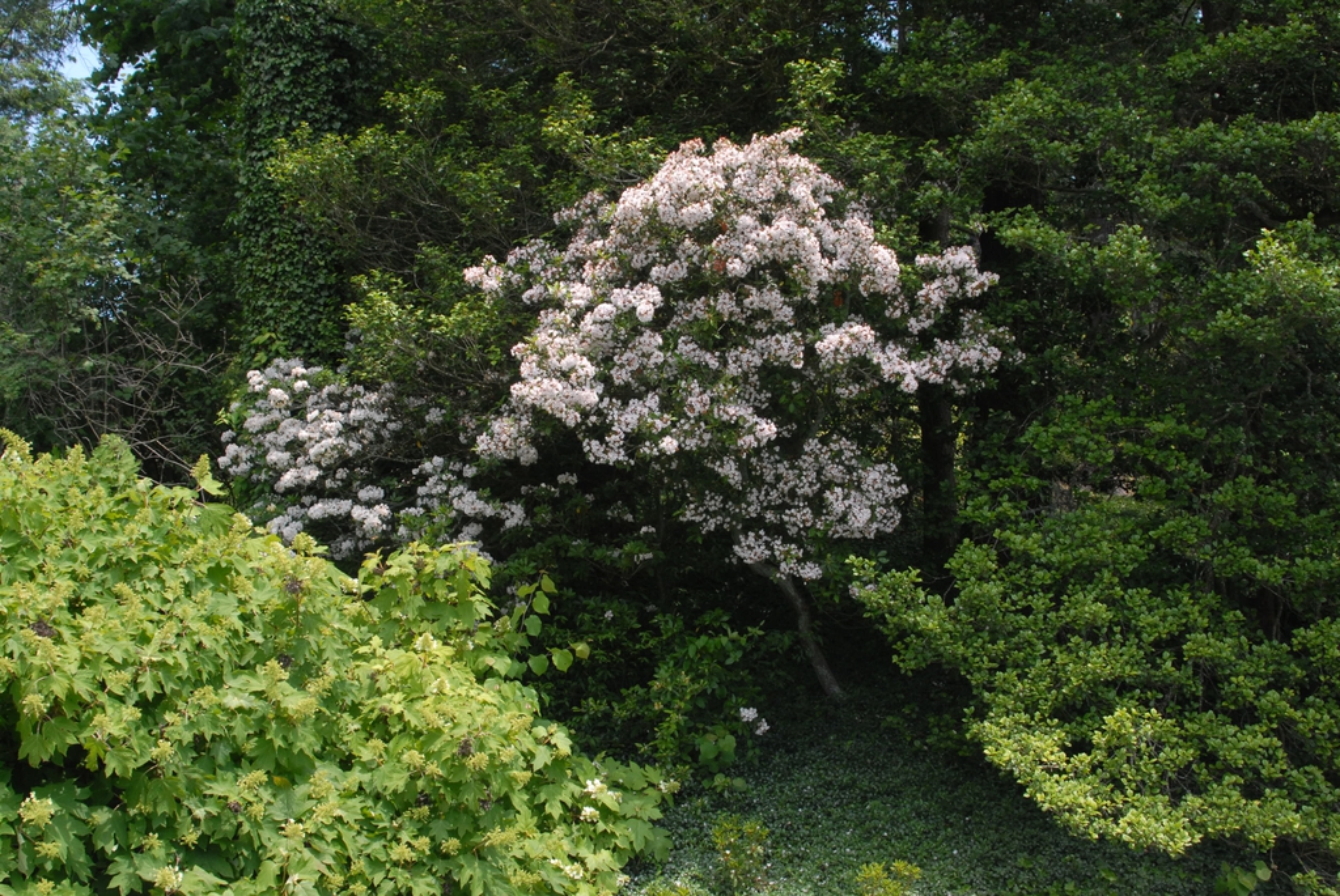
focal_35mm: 42
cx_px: 670
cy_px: 448
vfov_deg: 32.0
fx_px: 1565
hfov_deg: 46.4
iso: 400
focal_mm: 28
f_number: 8
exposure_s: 1/250
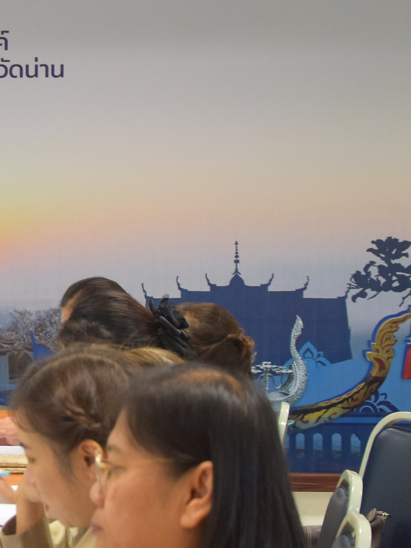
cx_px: -162
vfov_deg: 17.1
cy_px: 229
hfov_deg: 12.4
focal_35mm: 115
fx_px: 1821
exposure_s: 1/80
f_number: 4.2
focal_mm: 30
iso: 1000
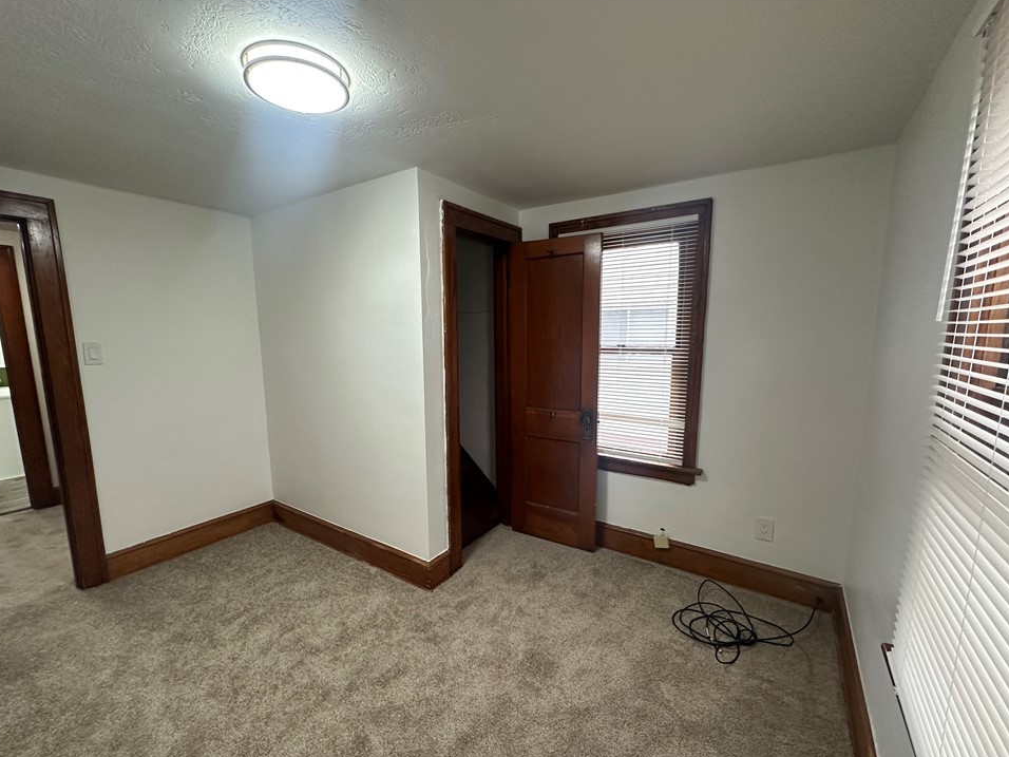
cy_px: 398
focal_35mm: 15
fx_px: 437
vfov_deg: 81.7
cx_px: 490
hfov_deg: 98.1
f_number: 2.2
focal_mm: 2.22
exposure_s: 1/120
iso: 250
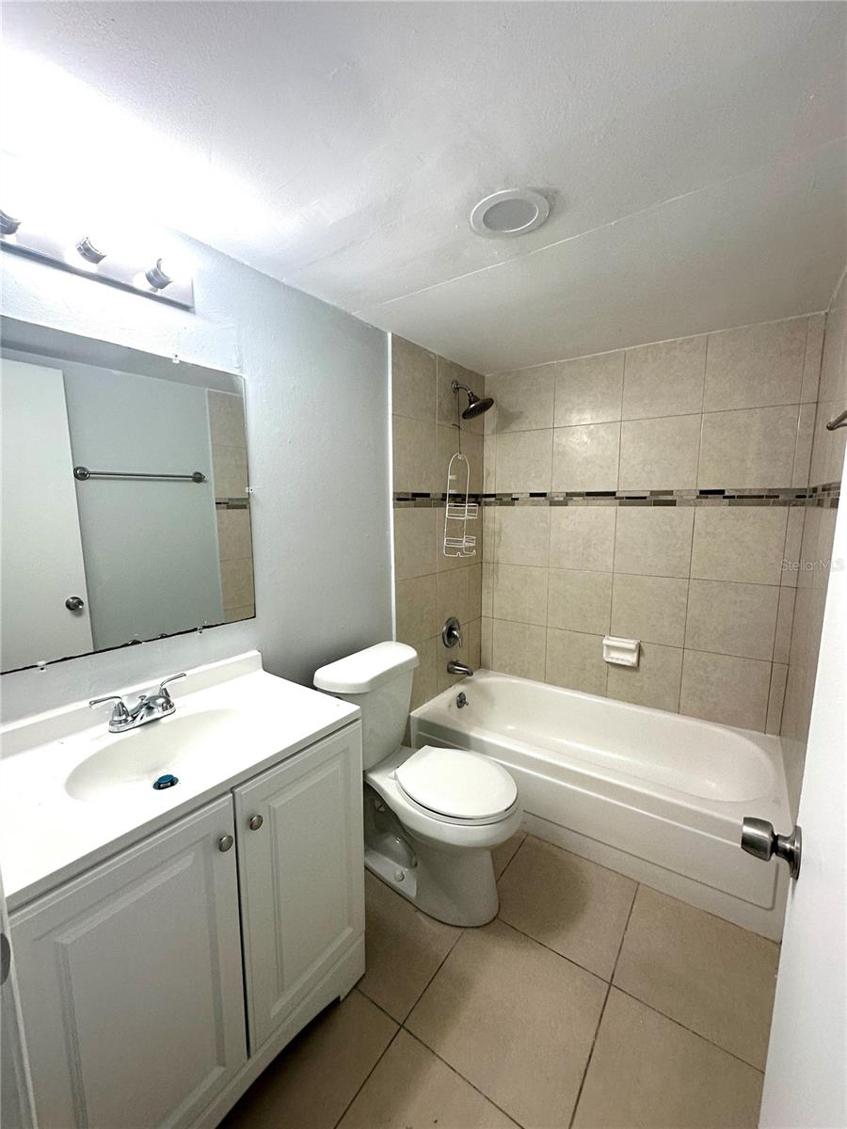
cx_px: 424
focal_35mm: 14
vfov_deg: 102.1
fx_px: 457
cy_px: 564
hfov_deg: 85.7
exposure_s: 1/120
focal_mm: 2.22
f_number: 2.2
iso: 125
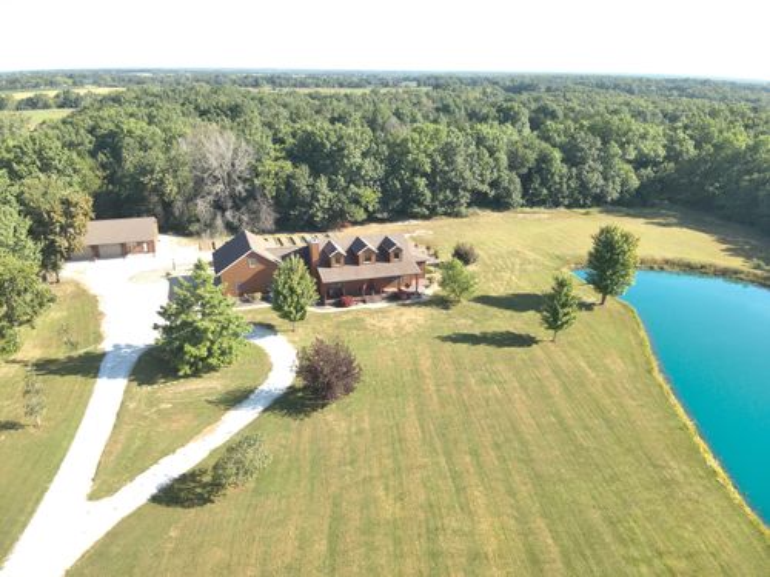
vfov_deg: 56.8
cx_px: 385
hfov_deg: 71.6
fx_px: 534
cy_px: 288
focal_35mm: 24
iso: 100
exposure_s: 1/200
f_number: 2.8
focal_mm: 4.4
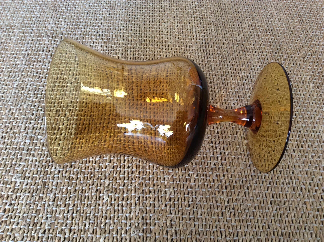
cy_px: 121
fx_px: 299
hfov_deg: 56.9
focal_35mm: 32
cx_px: 162
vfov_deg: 44.1
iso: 80
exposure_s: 1/25
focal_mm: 3.3
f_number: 2.4
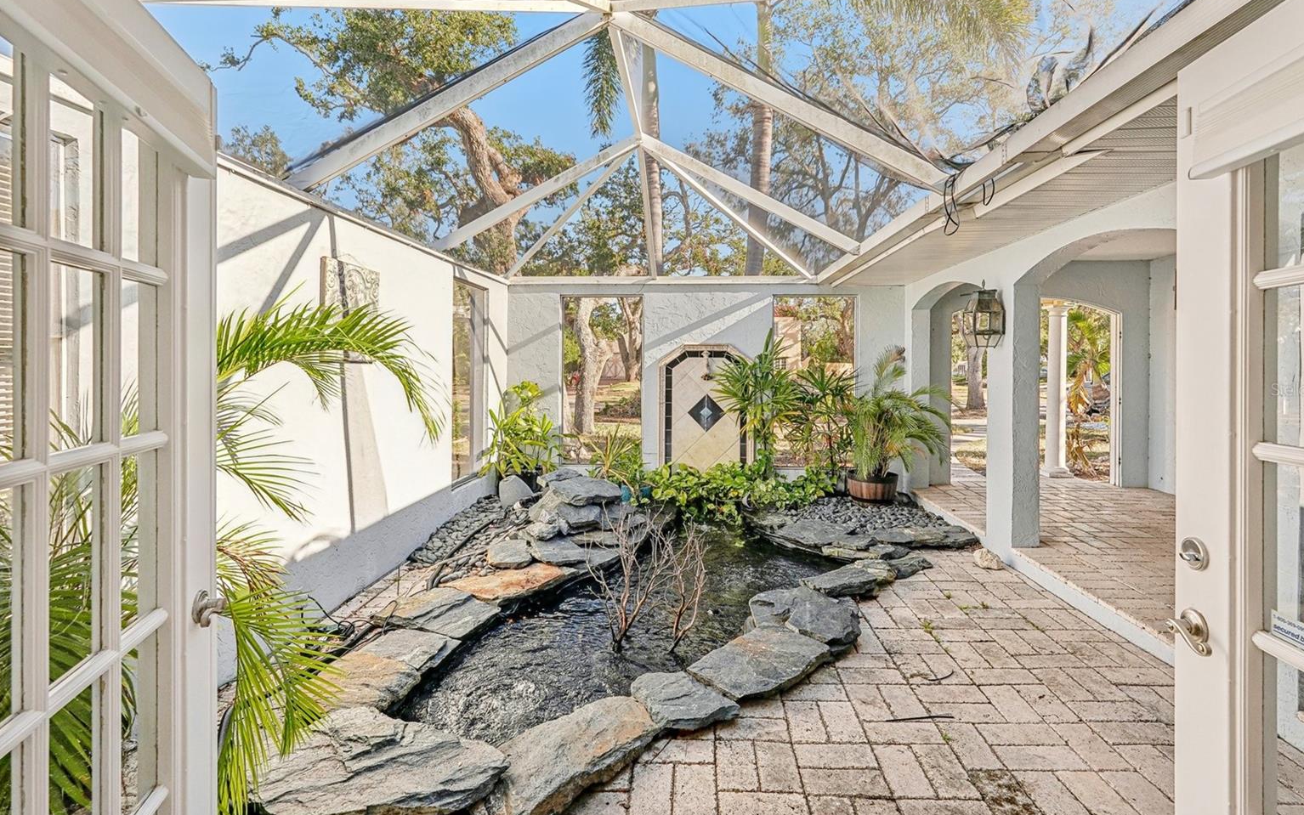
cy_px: 389
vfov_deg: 68.0
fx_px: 604
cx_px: 666
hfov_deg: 94.3
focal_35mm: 17
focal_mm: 16
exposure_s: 1/200
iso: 400
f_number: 8
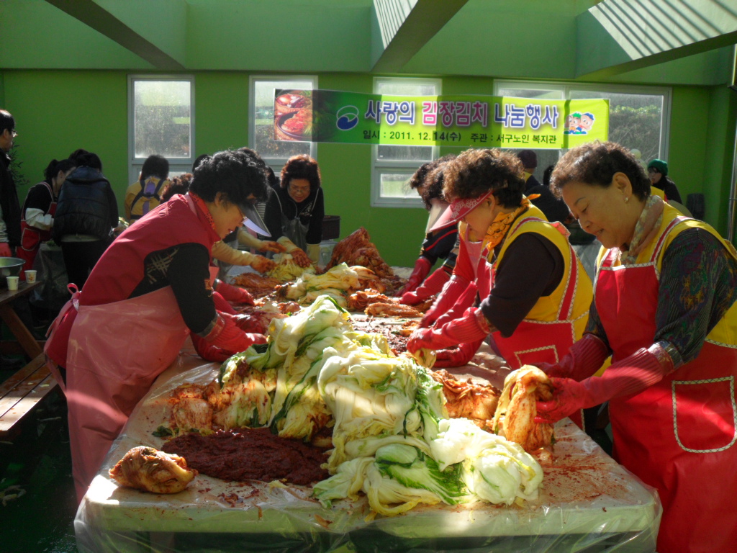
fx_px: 745
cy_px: 276
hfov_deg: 52.6
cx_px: 368
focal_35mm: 35
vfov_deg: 40.7
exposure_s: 1/60
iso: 100
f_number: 8.9
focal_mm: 6.2
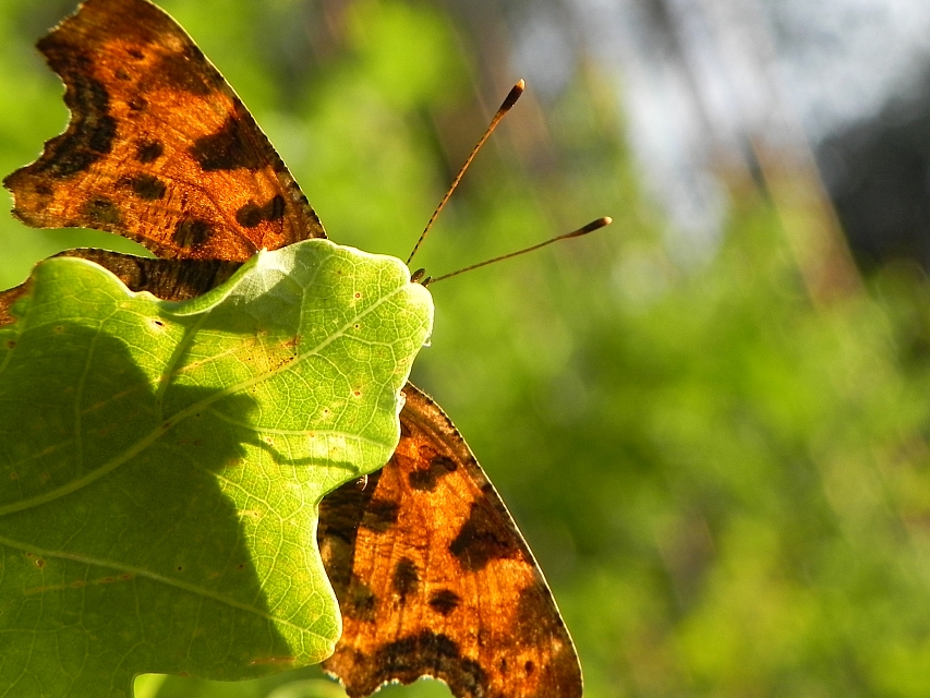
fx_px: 3063
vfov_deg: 13.0
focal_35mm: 114
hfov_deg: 17.3
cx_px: 400
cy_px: 348
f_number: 5
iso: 160
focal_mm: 16.9
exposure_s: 1/174
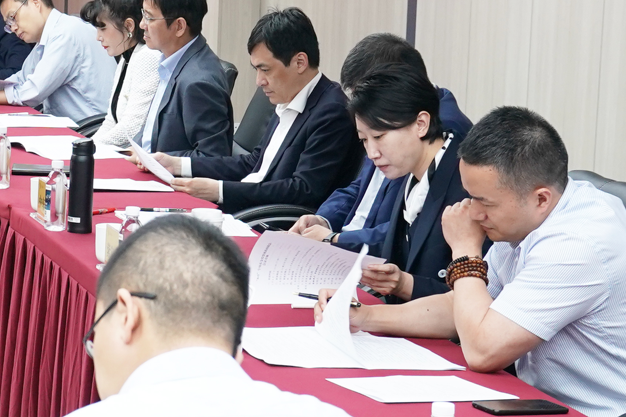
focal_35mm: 120
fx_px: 2086
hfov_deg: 15.2
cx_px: -432
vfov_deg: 11.4
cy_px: 231
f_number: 5
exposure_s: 1/125
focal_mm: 34
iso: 1000
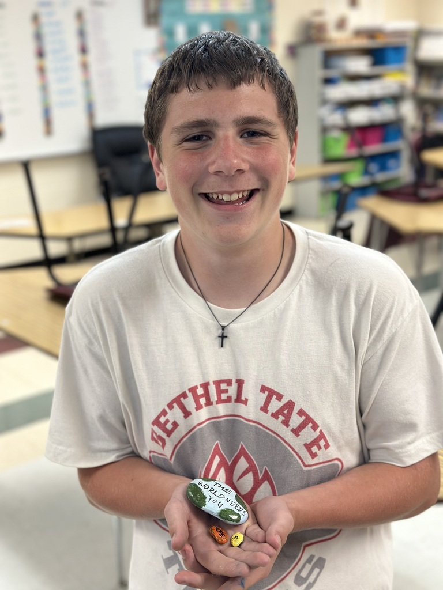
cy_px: 295
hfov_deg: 30.3
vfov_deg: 39.7
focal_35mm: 48
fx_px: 819
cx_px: 222
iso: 160
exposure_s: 1/60
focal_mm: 6.86
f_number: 1.78
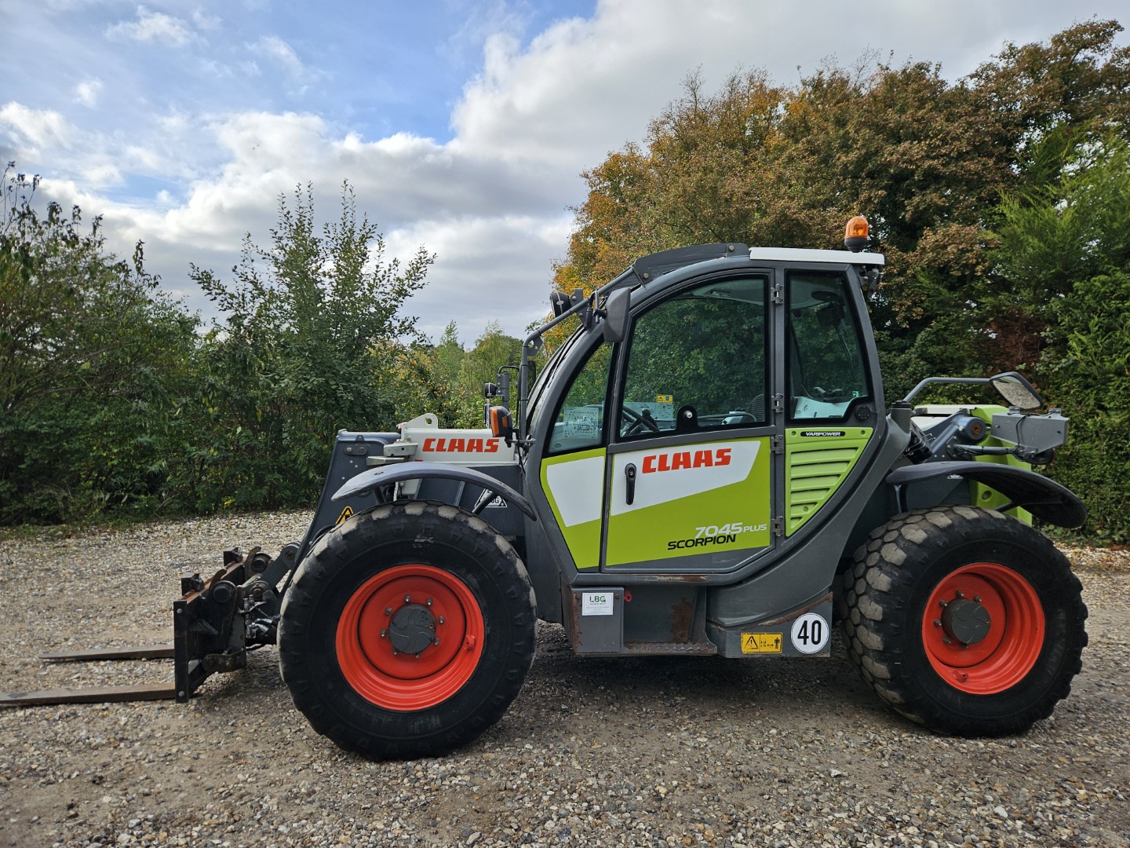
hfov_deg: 73.9
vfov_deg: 58.9
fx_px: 751
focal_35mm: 23
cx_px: 565
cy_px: 424
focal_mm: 5.4
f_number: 1.8
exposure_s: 1/859
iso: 25
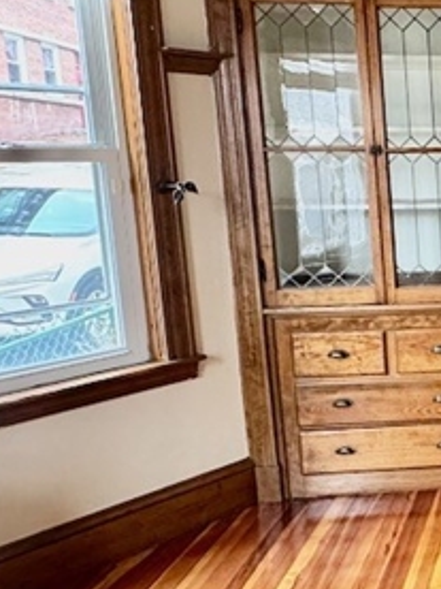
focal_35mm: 52
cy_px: 288
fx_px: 883
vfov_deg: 36.8
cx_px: 714
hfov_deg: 21.8
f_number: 2.2
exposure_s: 1/93
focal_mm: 2.22
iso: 320
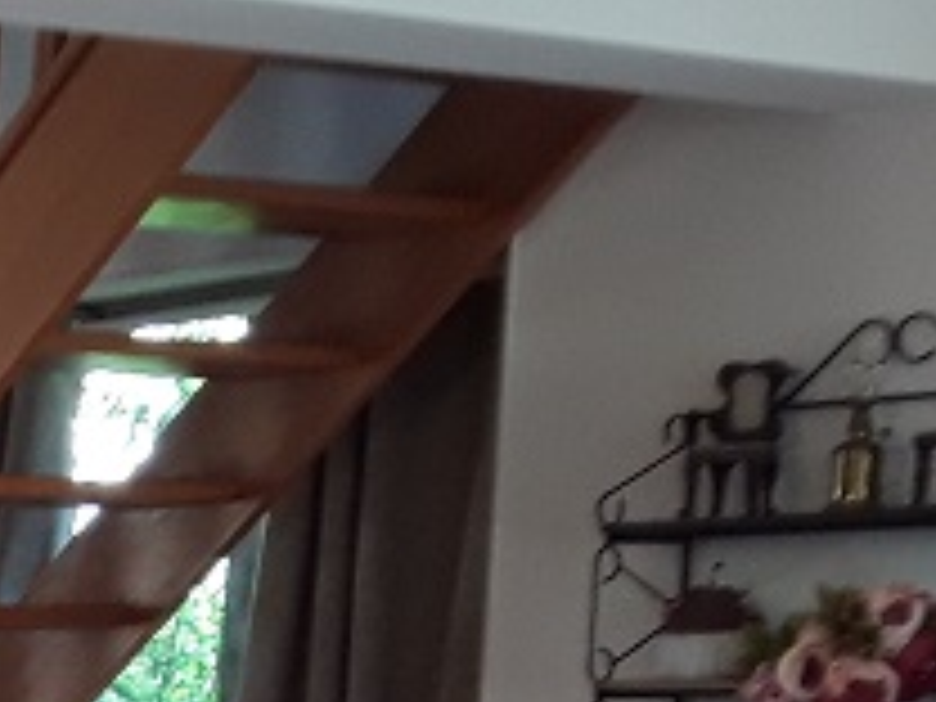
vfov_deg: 11.7
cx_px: -963
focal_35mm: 117
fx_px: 3164
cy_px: 1271
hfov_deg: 14.0
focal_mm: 2.91
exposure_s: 1/33
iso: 50
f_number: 1.9
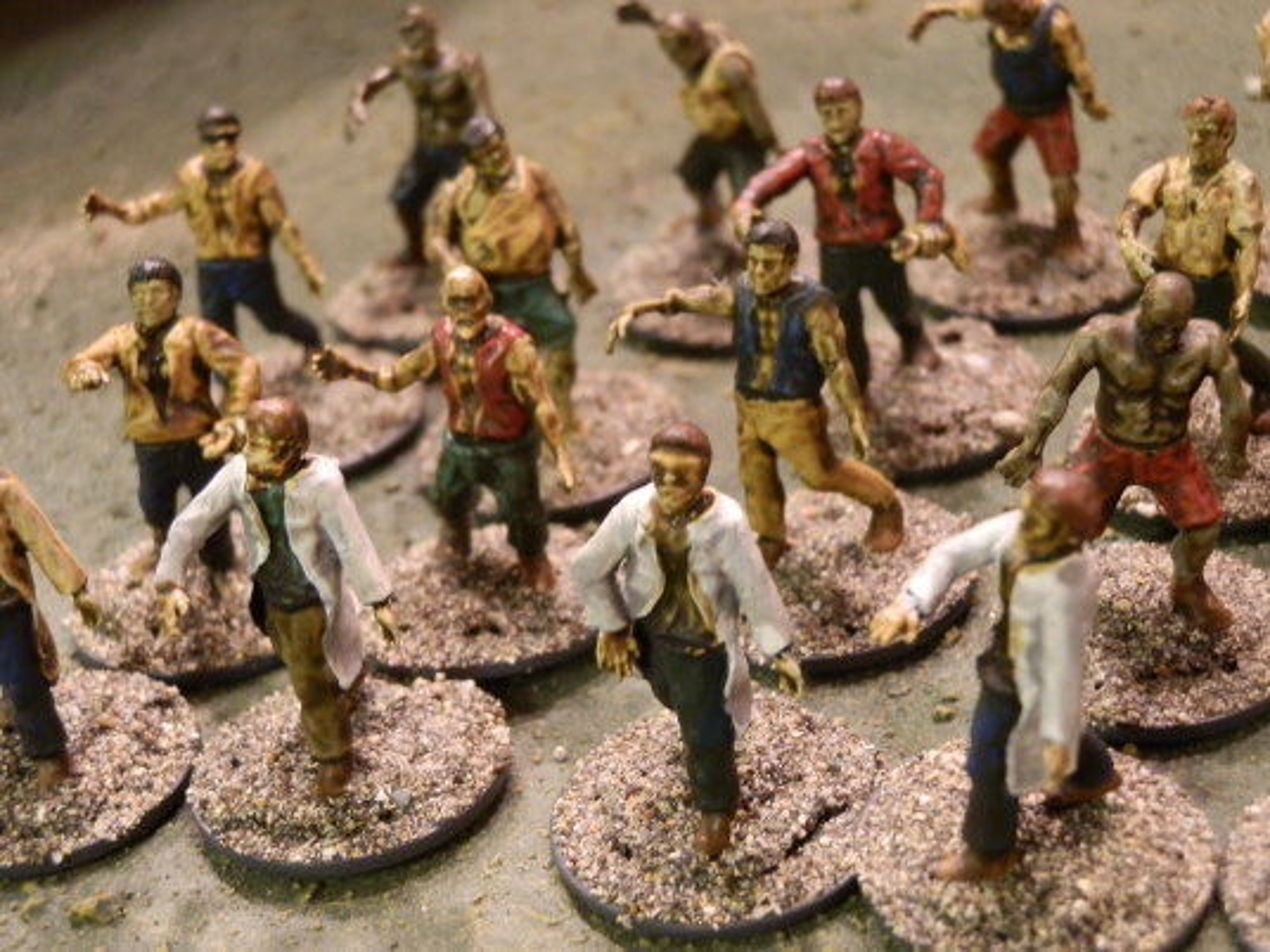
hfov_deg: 31.7
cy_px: 476
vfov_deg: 24.0
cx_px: 635
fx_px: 2238
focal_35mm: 61
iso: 250
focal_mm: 10.99
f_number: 3.7
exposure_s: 1/8
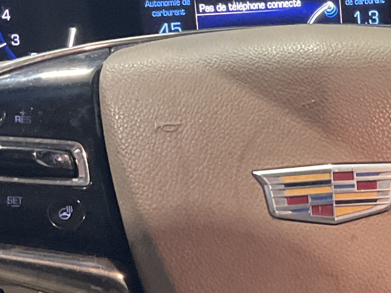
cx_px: 508
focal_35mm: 110
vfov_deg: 13.5
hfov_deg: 16.9
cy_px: 158
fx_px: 1242
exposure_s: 1/46
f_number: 1.8
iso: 250
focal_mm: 3
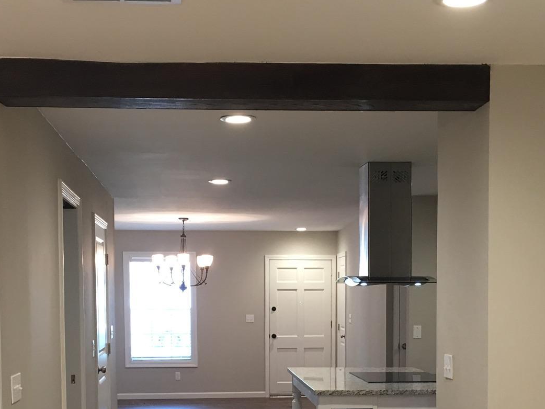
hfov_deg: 33.8
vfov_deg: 24.9
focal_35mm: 57
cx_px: 288
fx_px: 898
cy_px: 373
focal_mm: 4.15
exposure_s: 1/30
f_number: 2.2
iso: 80
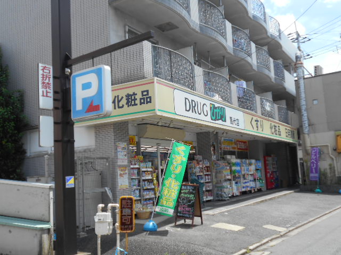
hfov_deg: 47.9
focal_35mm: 39
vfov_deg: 36.8
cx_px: 170
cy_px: 128
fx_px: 384
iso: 80
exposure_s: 1/500
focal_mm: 6.7
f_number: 3.9
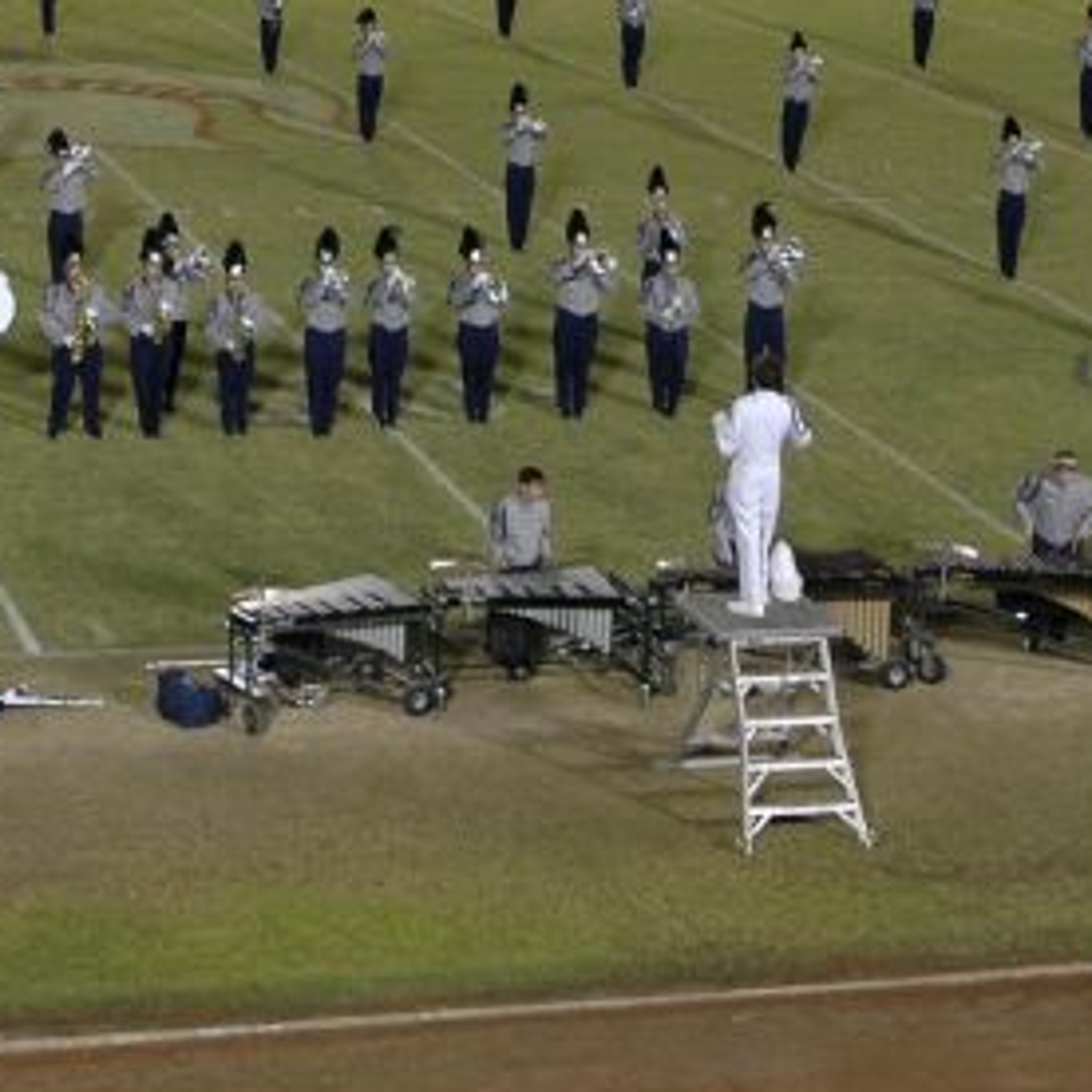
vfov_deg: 16.5
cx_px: 257
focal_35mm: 104
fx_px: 3712
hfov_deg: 16.6
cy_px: 75
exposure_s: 1/60
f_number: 2.8
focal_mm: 22
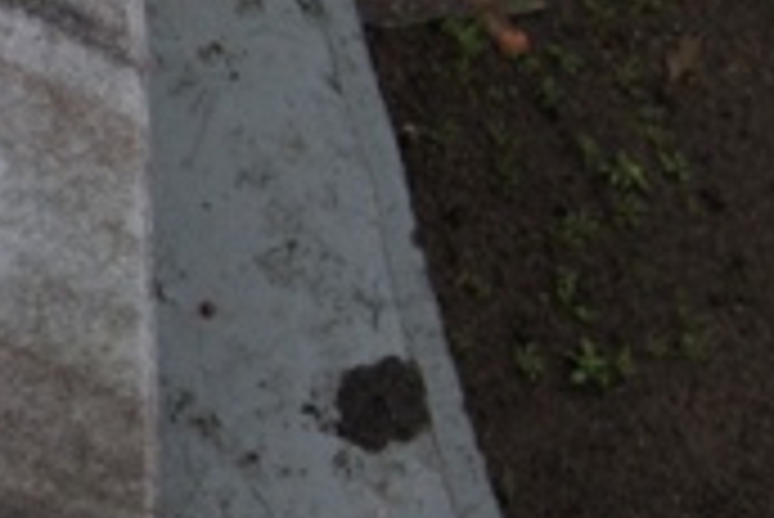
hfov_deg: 9.9
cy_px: 95
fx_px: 4193
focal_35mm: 195
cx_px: -652
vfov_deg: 7.1
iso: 200
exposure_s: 1/125
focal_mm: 35
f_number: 7.1
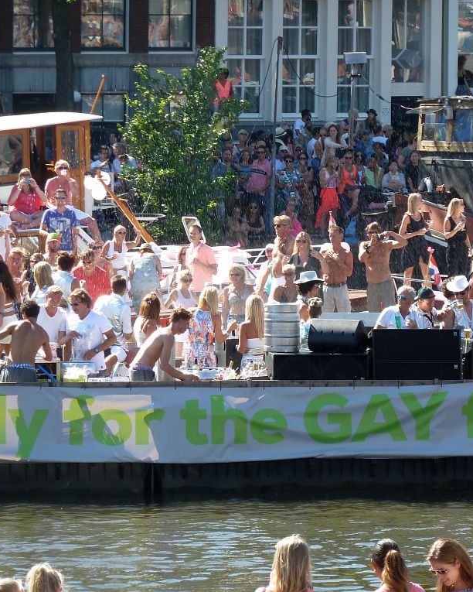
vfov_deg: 6.6
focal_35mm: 294
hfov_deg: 5.3
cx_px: 389
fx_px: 5145
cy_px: 296
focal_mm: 37
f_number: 4.6
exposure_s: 1/125
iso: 80
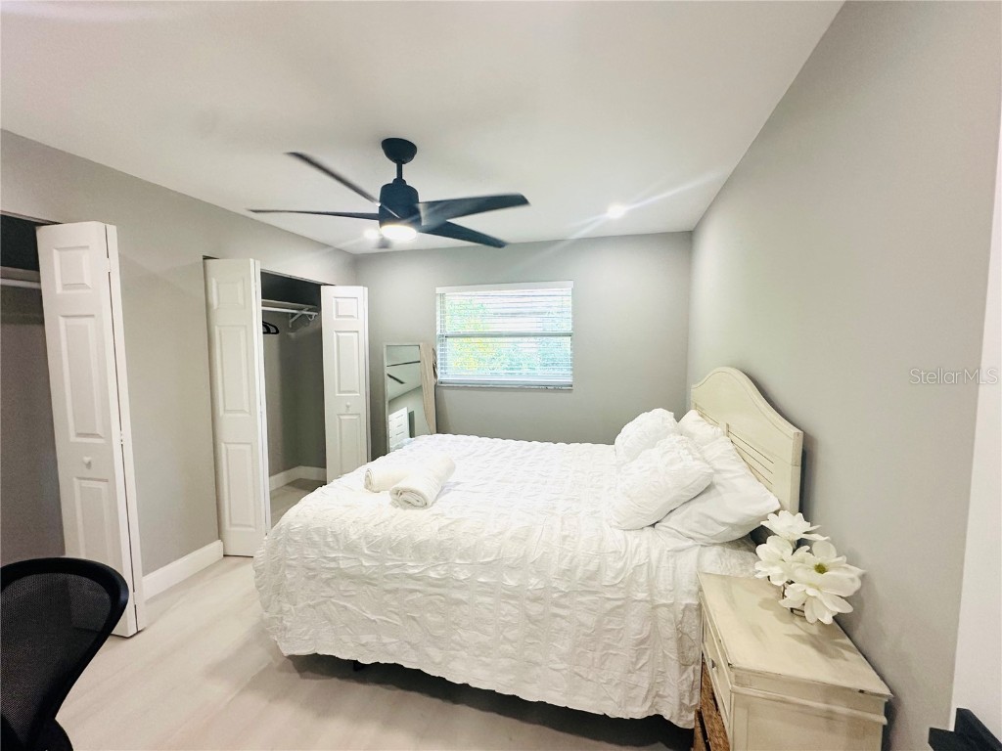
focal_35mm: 14
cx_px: 501
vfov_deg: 85.7
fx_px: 405
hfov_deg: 102.1
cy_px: 376
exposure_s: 1/120
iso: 250
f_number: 2.2
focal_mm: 2.22
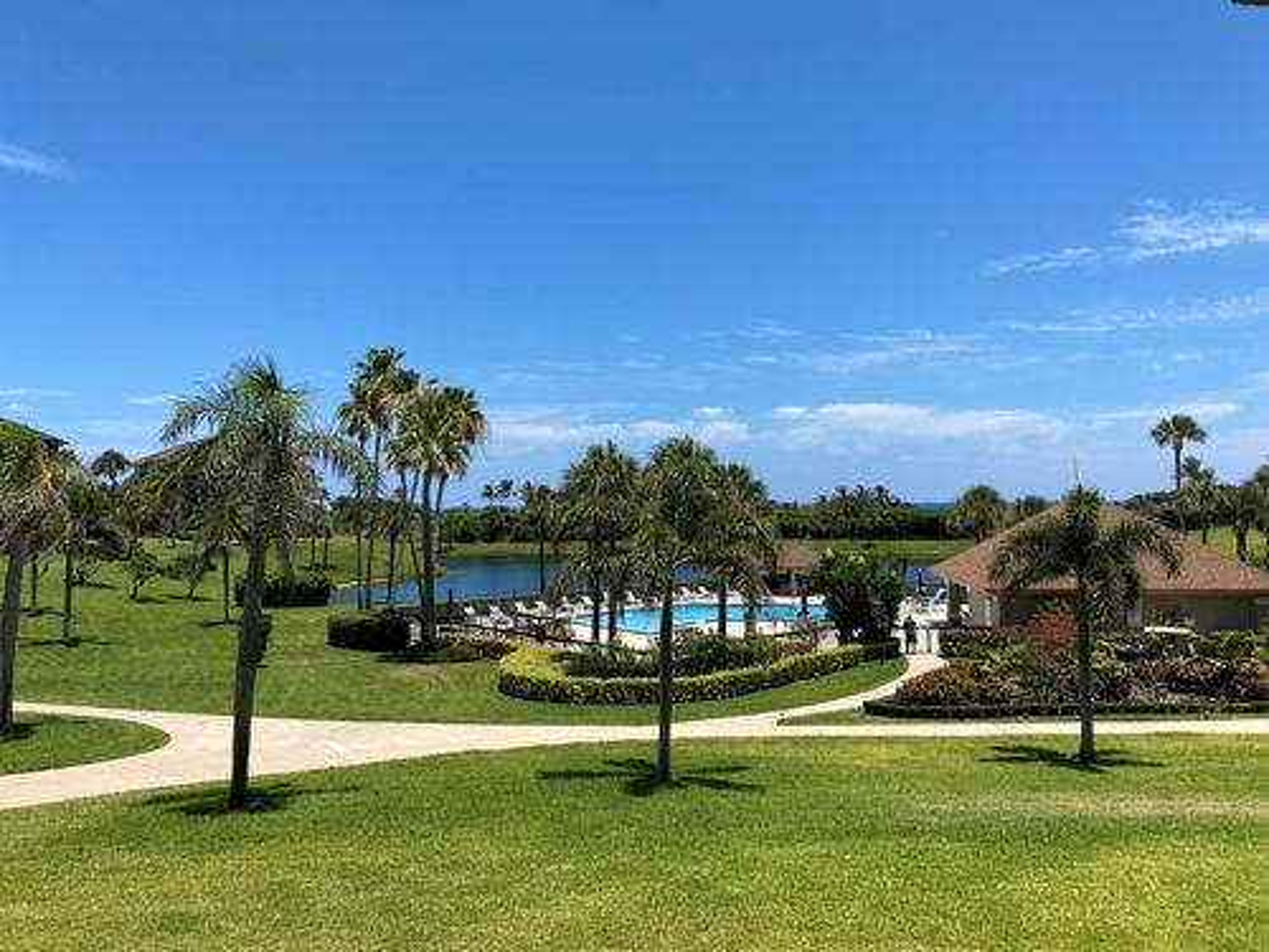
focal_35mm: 26
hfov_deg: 67.3
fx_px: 953
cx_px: 634
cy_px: 476
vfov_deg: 53.1
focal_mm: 4.25
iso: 32
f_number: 1.8
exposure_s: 1/3497
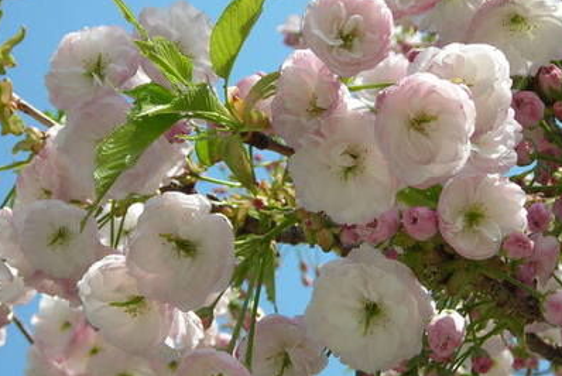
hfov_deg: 14.5
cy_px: 189
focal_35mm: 141
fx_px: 2203
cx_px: 391
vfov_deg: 9.7
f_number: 4.6
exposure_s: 1/245
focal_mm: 14.8
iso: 50
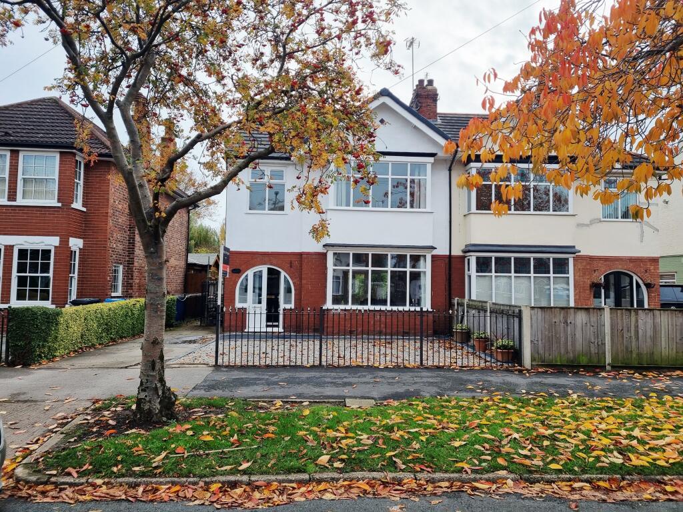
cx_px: 342
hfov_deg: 67.3
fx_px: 513
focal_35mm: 26
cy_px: 256
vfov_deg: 53.1
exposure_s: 1/1140
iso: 50
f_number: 1.8
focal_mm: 5.4
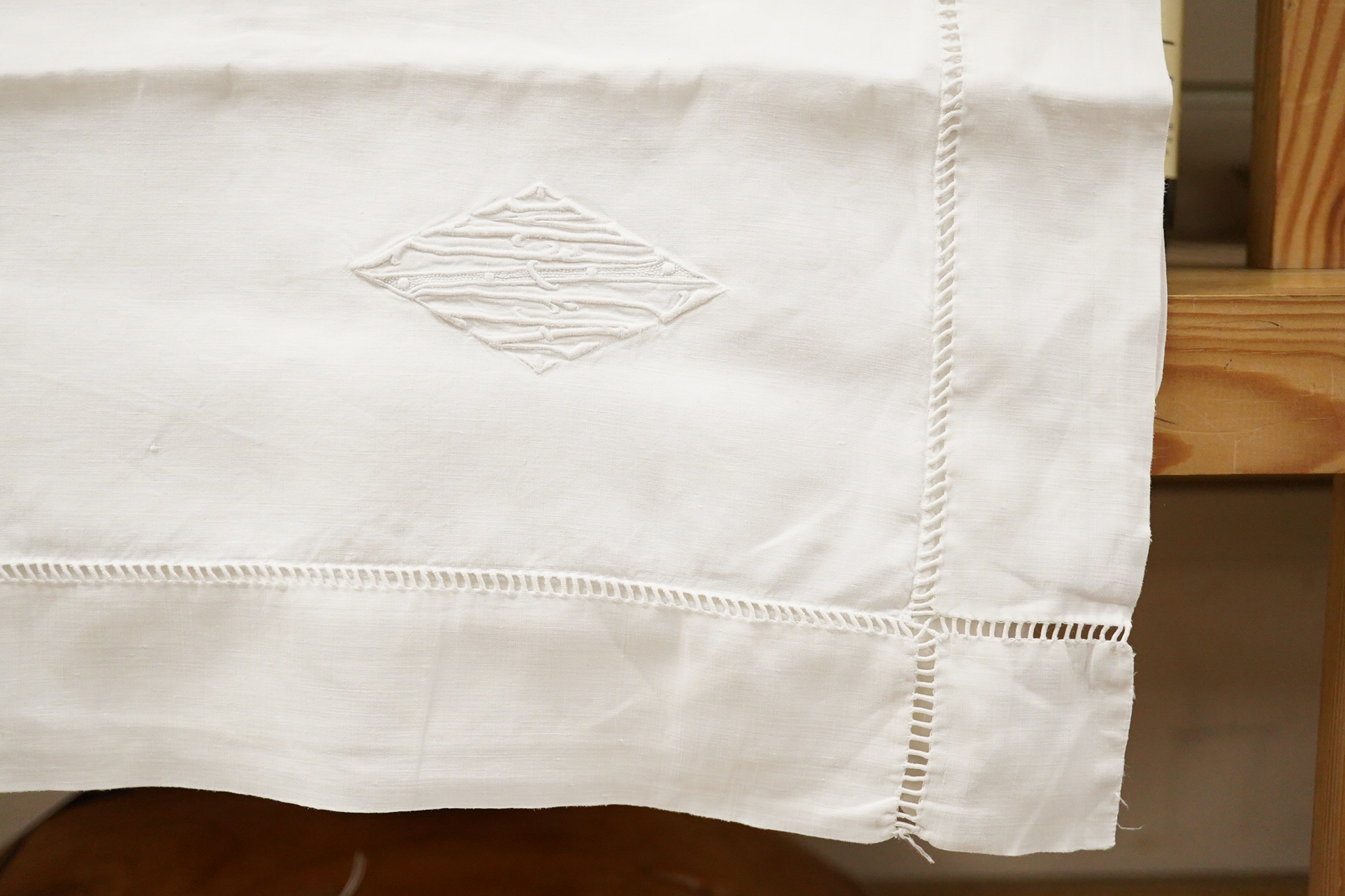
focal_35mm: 46
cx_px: 670
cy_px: 446
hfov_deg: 42.7
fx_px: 1718
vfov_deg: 29.2
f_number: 3.5
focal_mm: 30
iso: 2500
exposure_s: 1/500
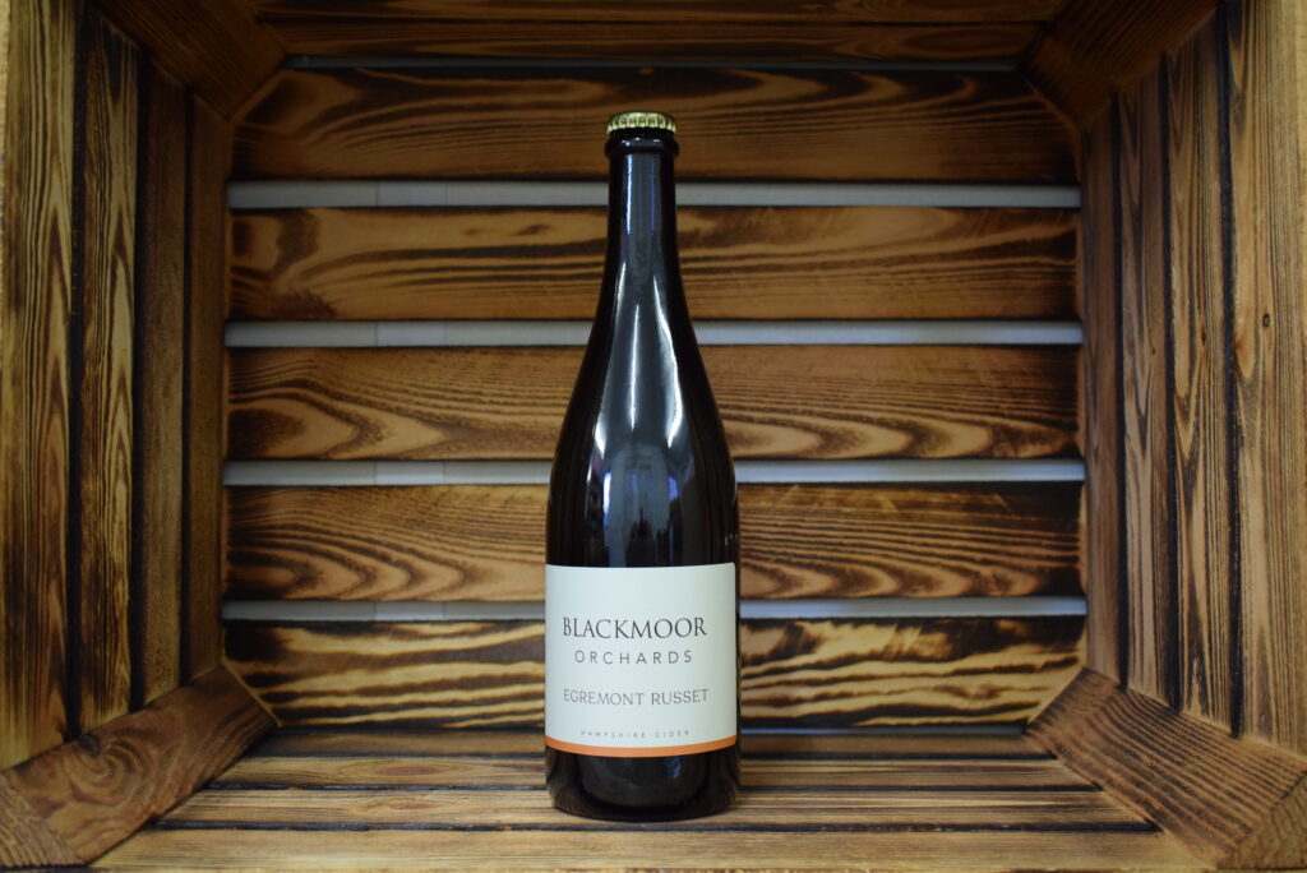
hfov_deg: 47.9
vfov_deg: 33.1
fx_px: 1471
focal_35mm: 40
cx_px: 654
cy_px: 436
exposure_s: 1/60
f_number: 4
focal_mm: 27
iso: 1600
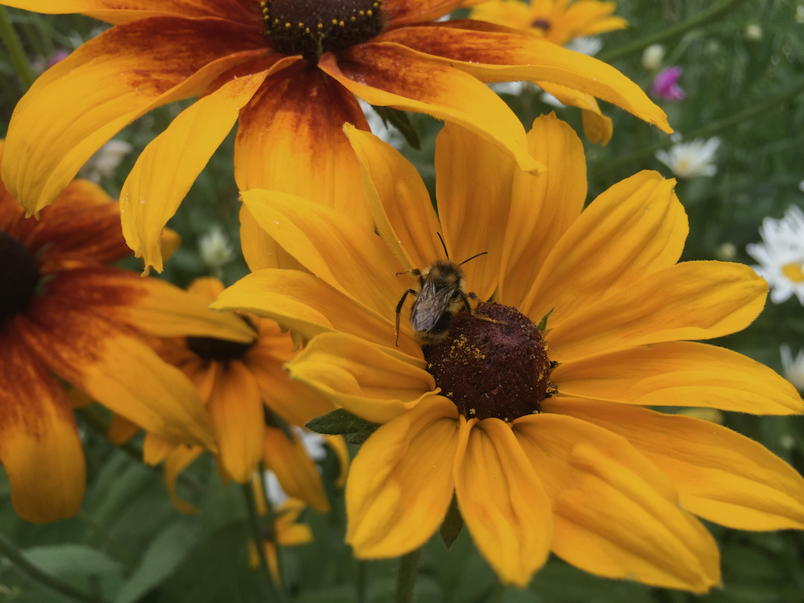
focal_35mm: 29
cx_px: 402
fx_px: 674
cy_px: 302
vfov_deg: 48.2
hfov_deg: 61.7
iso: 32
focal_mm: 4.15
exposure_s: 1/439
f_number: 2.2
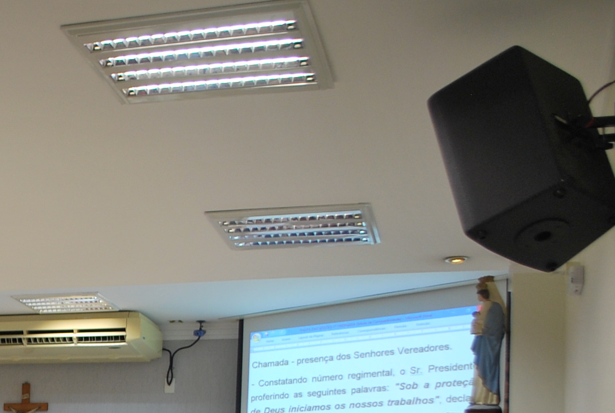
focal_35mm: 77
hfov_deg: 23.6
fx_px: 1318
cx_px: -150
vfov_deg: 17.1
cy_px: 470
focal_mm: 20
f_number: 3.8
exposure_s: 1/40
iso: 200
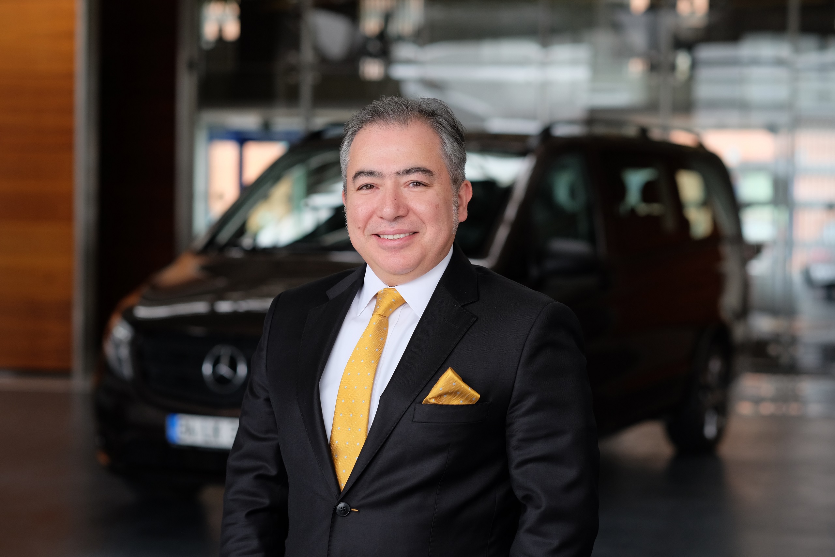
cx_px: 418
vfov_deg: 16.3
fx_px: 1948
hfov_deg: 24.2
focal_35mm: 84
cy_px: 278
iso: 500
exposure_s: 1/600
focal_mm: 56
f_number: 2.5
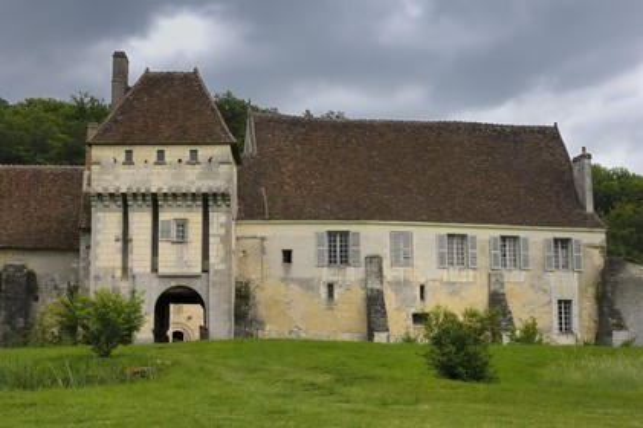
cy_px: 214
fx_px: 937
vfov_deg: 25.7
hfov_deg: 37.9
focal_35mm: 52
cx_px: 322
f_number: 5
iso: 100
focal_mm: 35
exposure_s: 1/160
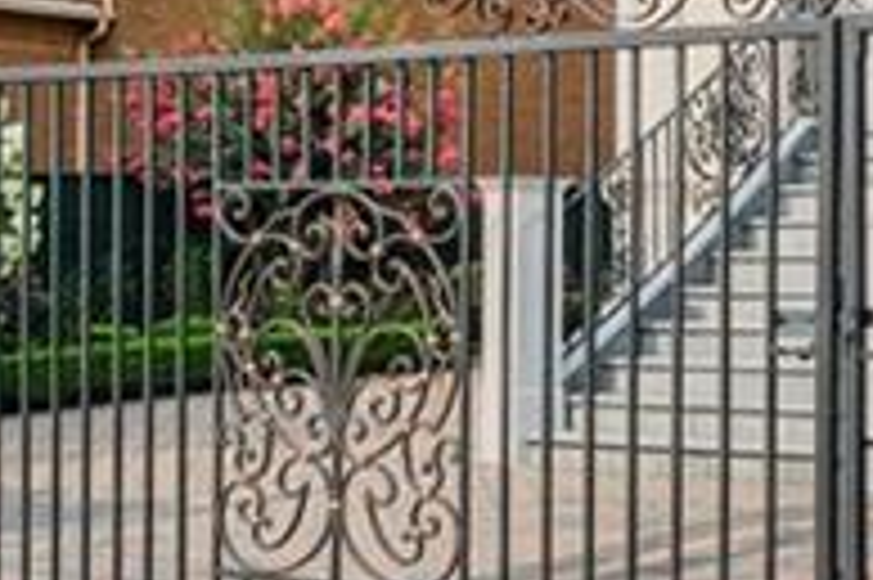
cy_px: 144
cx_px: 814
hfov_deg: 20.9
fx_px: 2302
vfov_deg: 14.3
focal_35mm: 95
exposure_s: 1/250
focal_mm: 11.7
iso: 160
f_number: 10
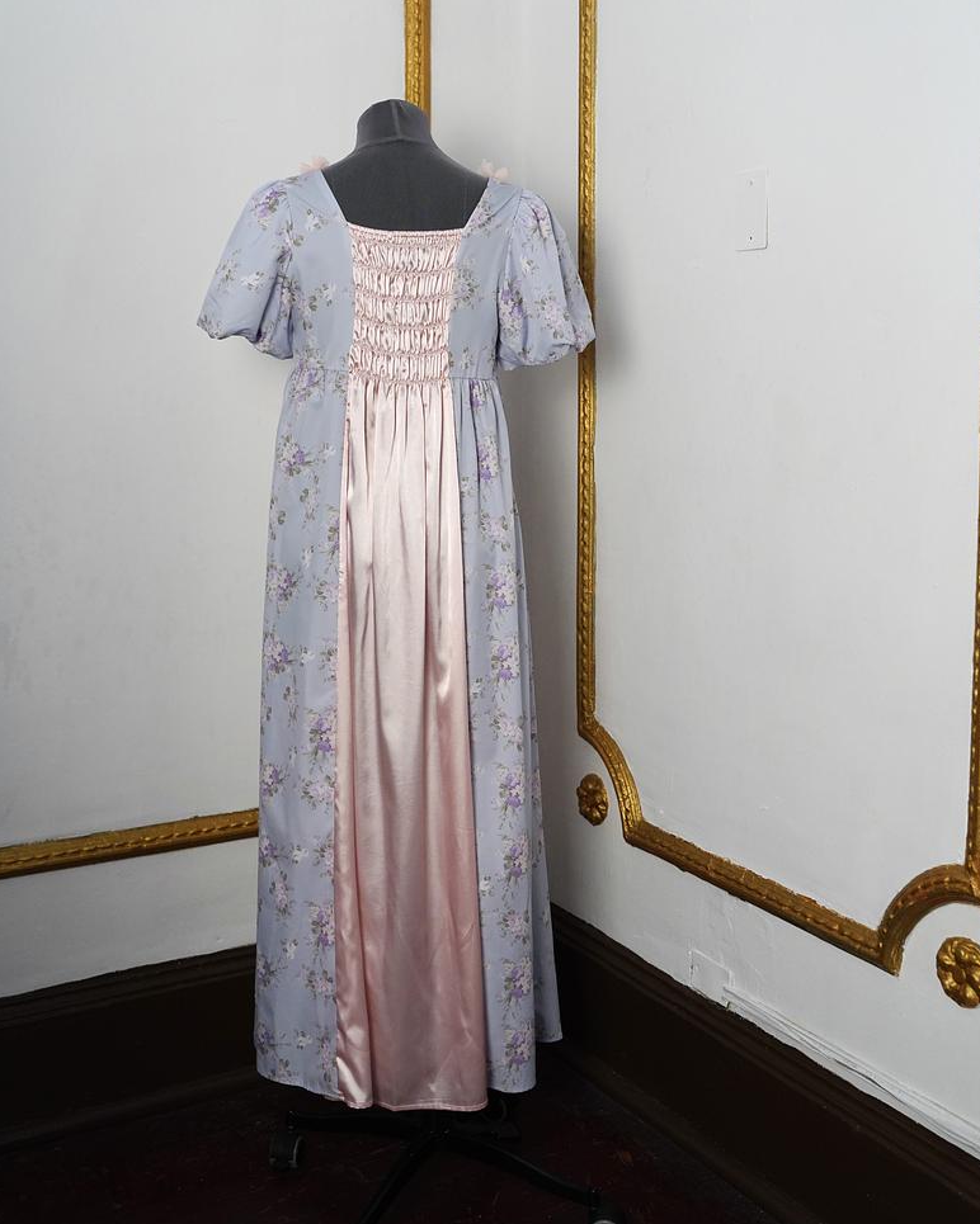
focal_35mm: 42
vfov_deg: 43.6
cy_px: 492
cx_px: 501
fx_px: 1523
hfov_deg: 35.7
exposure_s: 1/160
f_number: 5
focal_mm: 36
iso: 1250
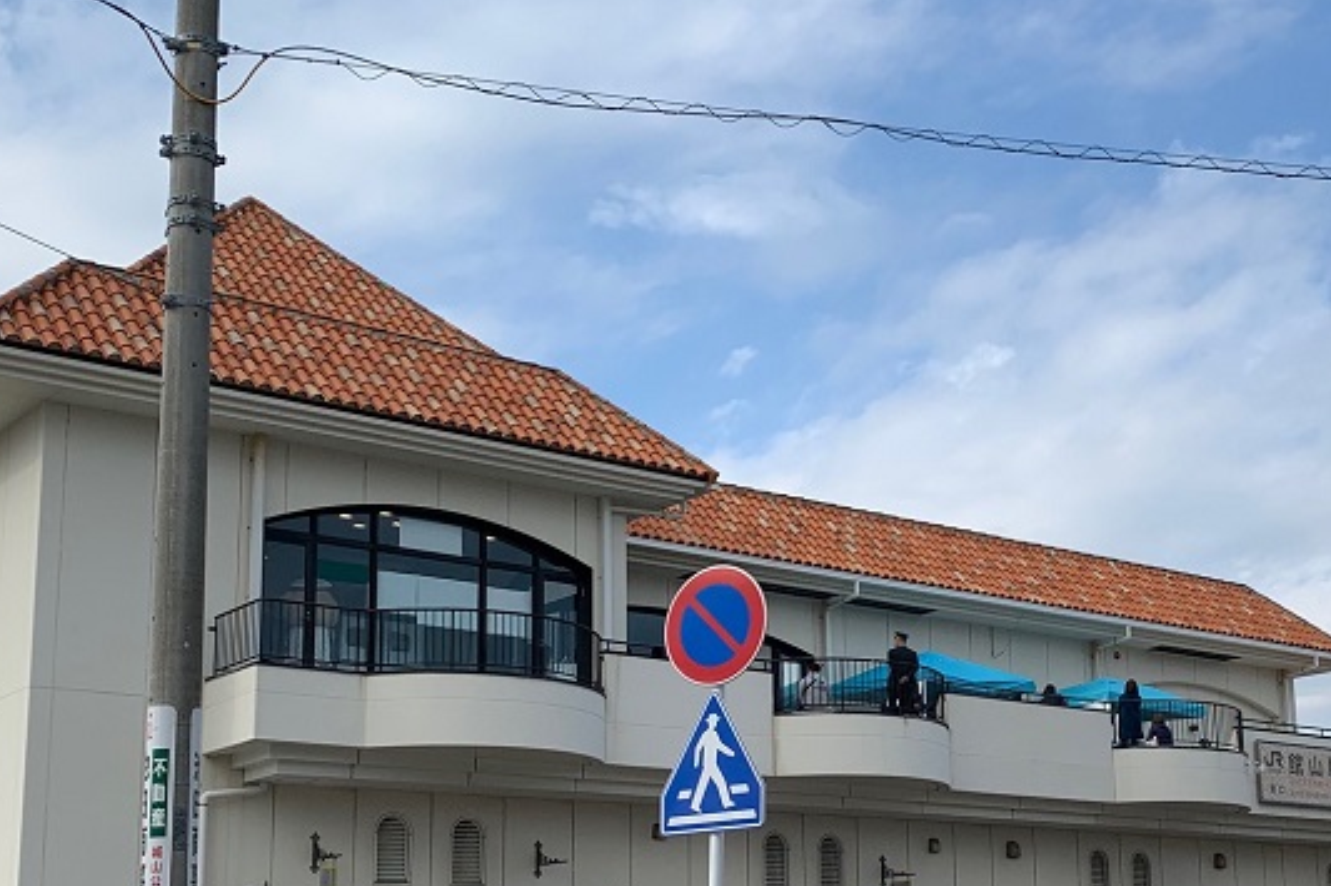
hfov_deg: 37.8
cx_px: 882
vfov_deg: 25.7
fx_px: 1922
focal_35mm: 52
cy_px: 659
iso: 25
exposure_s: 1/2481
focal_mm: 4.25
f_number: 1.8
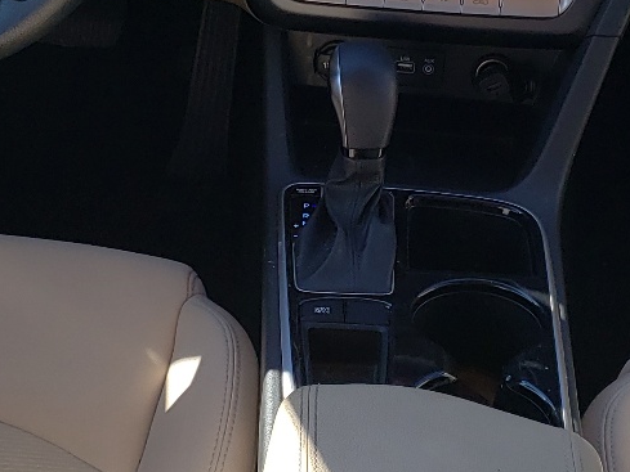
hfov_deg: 23.0
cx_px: 367
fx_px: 1547
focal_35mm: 85
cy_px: 199
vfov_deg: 17.4
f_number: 1.5
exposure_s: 1/714
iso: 50
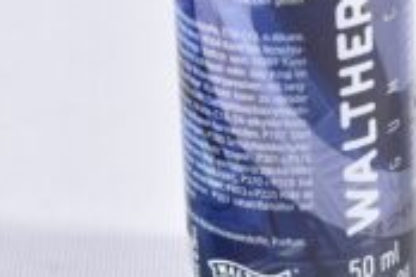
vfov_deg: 4.8
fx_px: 3290
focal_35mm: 285
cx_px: 347
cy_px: -36
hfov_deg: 7.2
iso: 640
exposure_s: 1/40
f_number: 5.6
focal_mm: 55
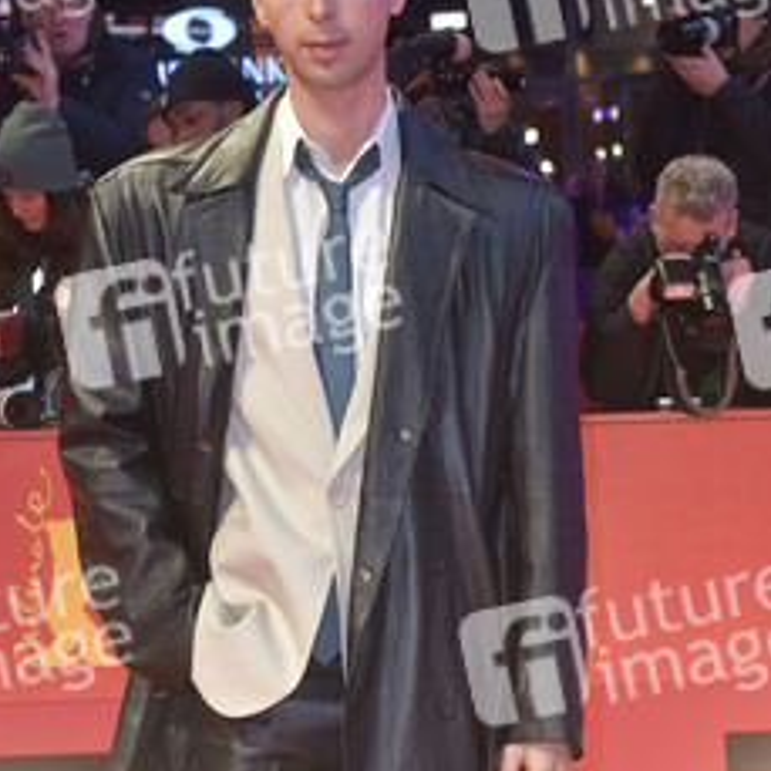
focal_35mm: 83
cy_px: 478
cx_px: 327
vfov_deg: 20.8
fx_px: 2092
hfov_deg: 20.9
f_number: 5.6
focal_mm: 56
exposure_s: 1/200
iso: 1250
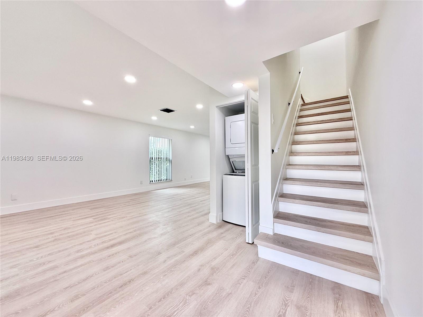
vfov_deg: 85.7
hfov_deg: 102.1
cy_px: 158
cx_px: 212
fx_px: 171
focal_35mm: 14
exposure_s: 1/99
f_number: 2.2
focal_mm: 2.22
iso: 64
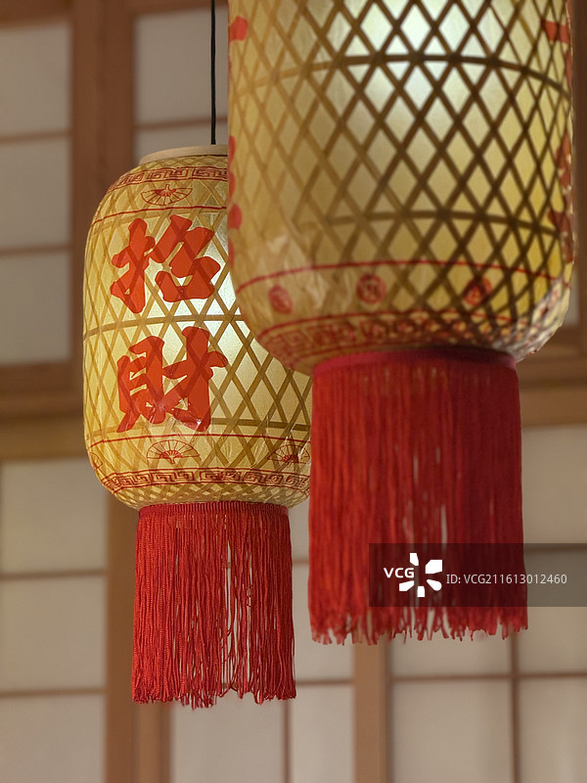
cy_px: 392
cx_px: 294
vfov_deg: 16.4
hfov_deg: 12.3
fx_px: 2713
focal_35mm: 120
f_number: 2.8
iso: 200
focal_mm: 15.66
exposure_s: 1/100
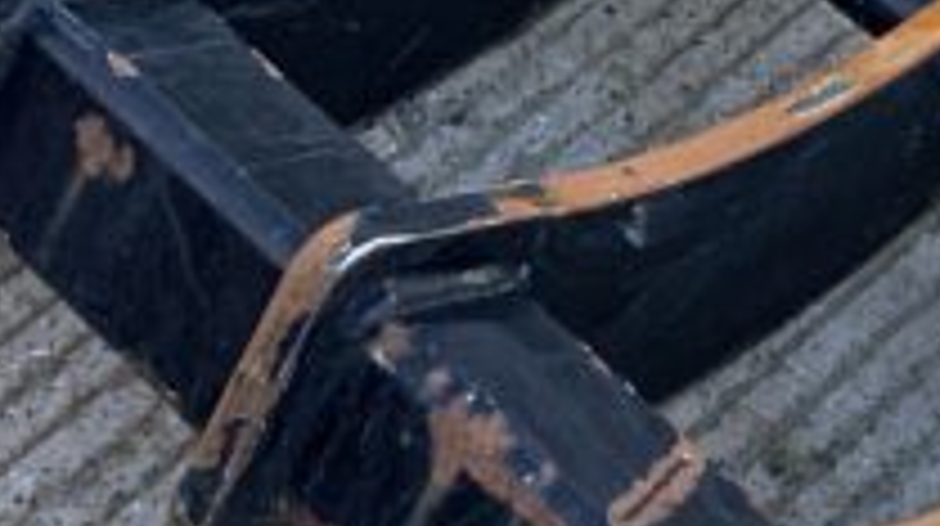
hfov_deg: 13.9
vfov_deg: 7.7
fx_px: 3859
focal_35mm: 155
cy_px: -162
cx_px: 468
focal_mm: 3
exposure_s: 1/122
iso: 50
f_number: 1.8
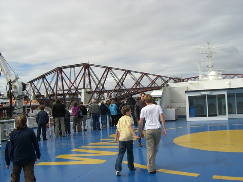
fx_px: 267
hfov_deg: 49.0
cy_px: 91
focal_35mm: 38
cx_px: 122
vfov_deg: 37.7
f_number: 4.3
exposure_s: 1/800
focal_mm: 6.2
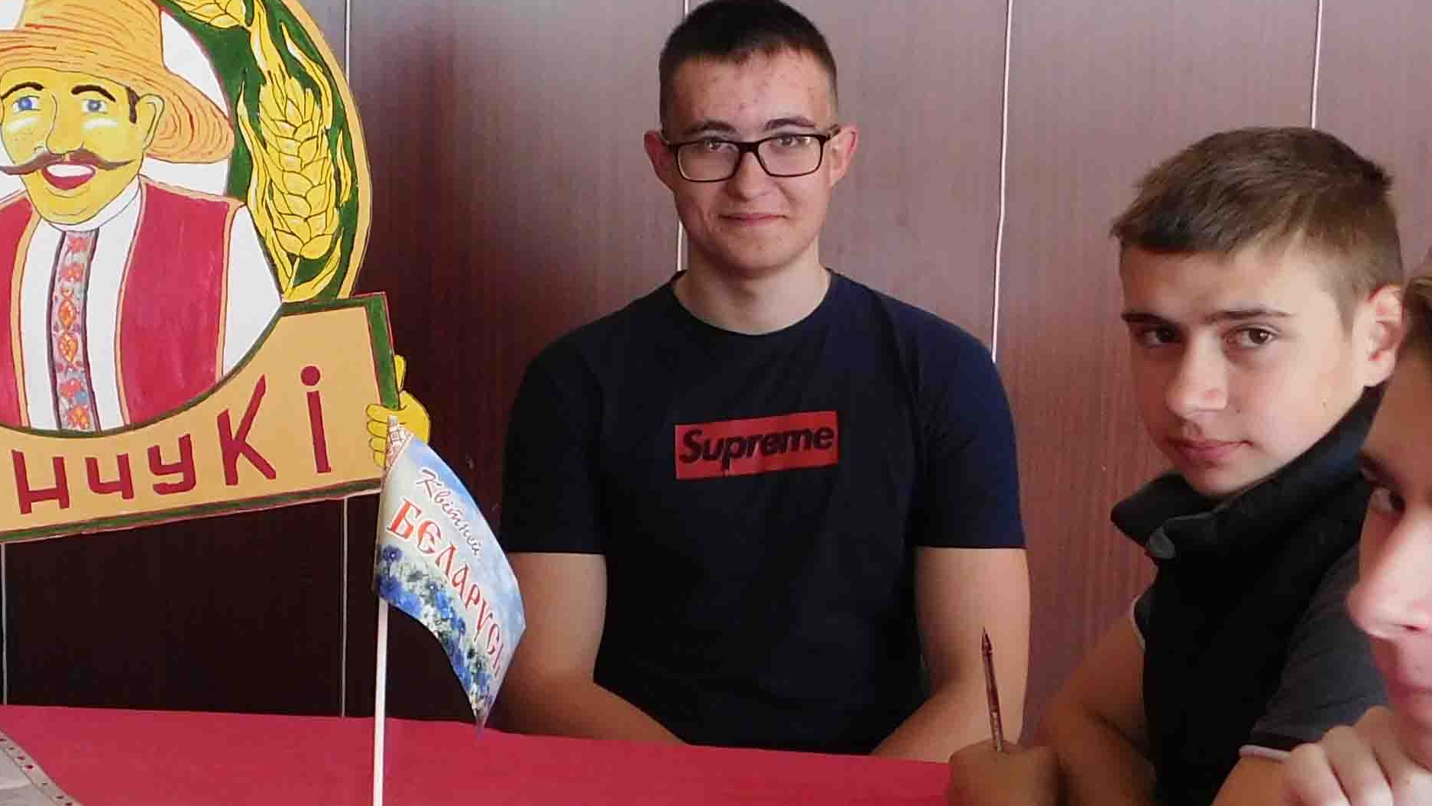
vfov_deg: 16.1
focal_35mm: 75
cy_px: 312
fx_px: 2848
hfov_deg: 27.7
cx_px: 288
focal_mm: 4.9
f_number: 3.2
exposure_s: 1/30
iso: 140
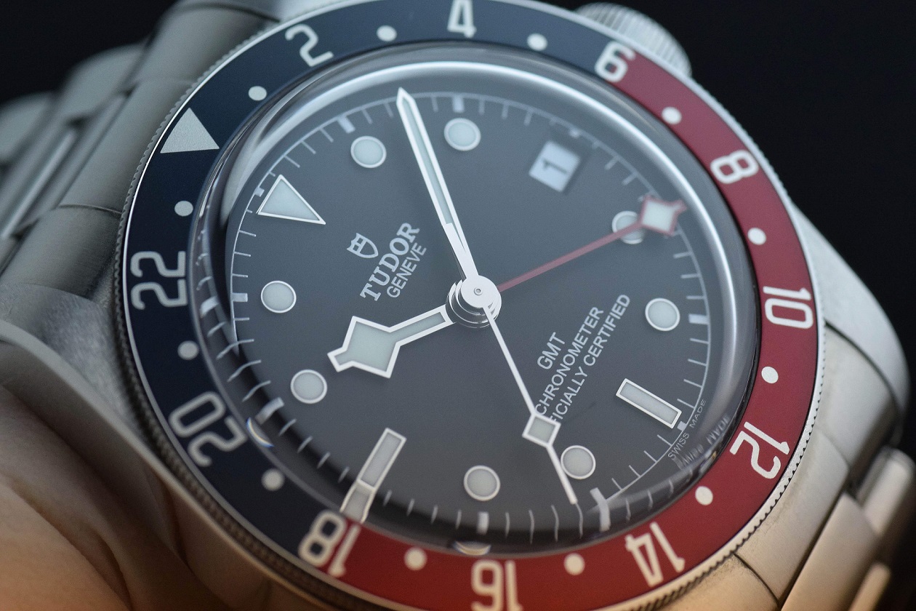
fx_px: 3435
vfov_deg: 10.2
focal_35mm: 135
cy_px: 306
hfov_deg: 15.2
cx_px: 458
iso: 1600
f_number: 13
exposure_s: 1/500
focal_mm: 90
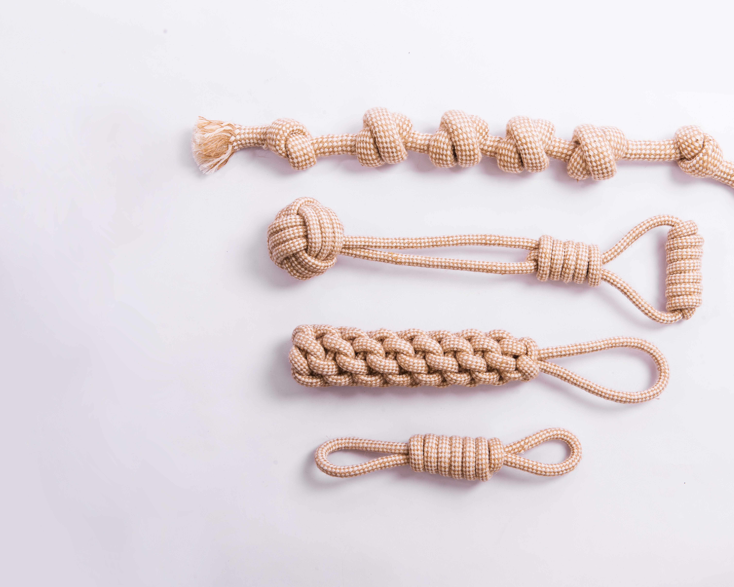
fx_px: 1195
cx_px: 446
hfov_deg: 34.0
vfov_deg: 27.6
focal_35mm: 55
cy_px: 289
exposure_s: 1/160
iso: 100
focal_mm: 48
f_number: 14
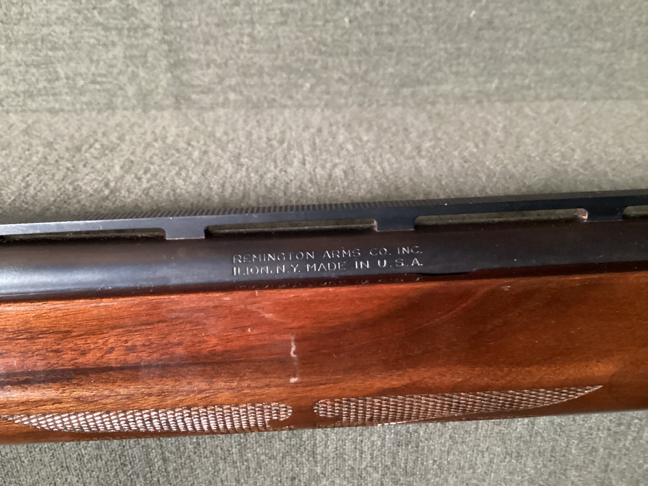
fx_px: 580
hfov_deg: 58.3
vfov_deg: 45.4
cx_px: 324
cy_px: 243
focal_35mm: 31
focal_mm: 3.3
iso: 640
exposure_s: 1/30
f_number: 2.4
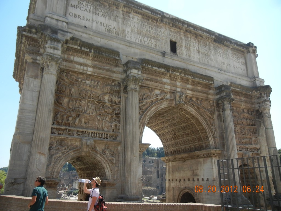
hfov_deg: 60.0
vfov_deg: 46.8
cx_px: 140
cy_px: 106
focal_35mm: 30
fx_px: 244
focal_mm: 5.4
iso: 160
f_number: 3.5
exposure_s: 1/806
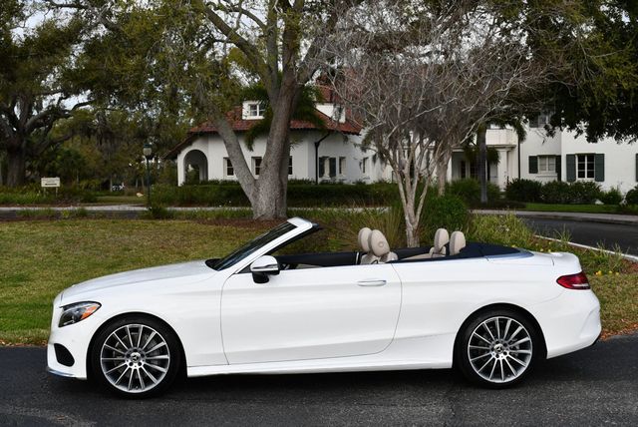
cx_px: 319
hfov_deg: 38.2
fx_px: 922
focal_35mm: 52
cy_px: 214
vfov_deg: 26.0
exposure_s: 1/250
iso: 110
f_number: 8
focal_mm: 26
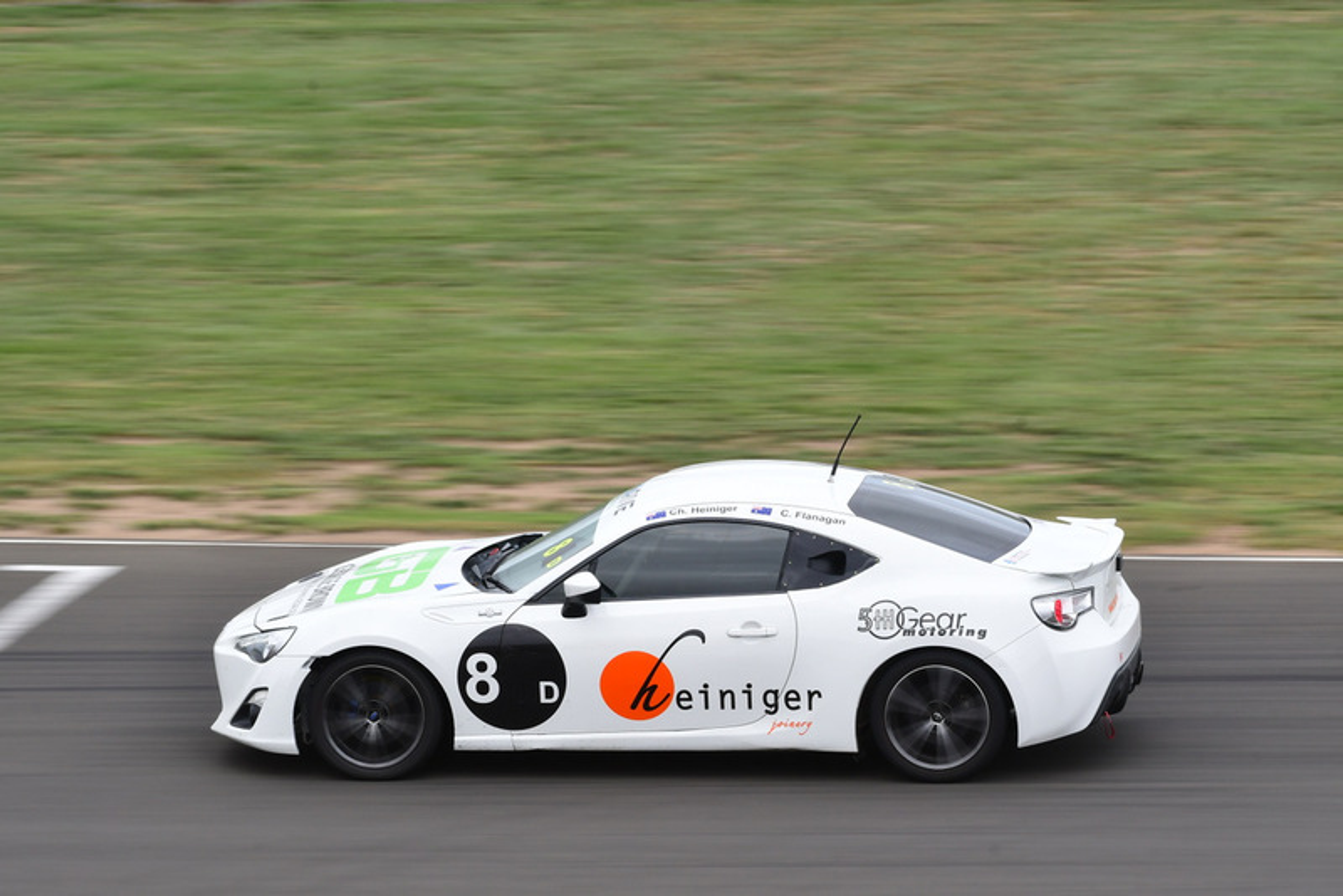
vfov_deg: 4.2
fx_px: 12315
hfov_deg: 6.2
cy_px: 448
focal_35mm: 330
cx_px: 672
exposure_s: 1/250
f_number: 13
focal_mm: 220
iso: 400
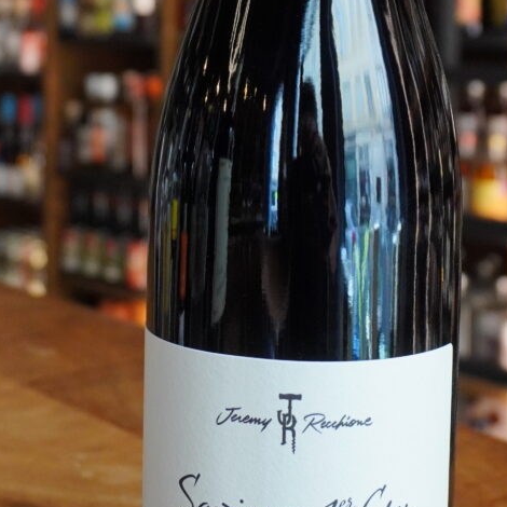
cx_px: 292
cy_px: 98
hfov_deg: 22.4
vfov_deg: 22.1
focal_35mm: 77
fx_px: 1282
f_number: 4.5
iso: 1000
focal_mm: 19
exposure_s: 1/200
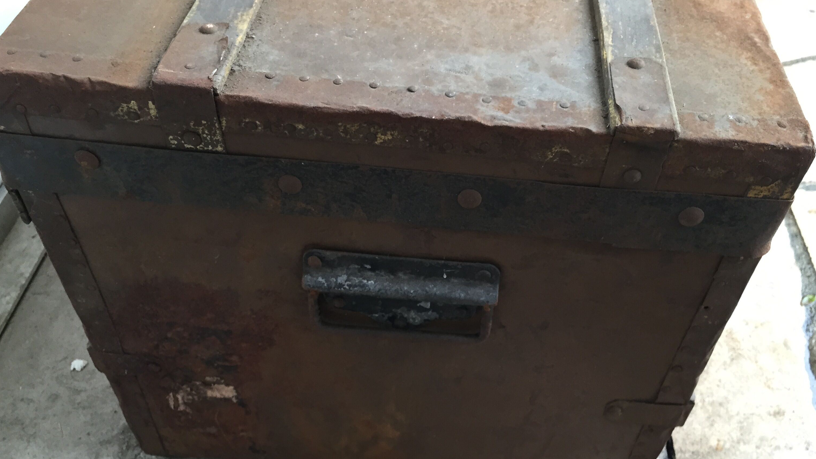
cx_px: 425
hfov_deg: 58.0
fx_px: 736
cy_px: 274
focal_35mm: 34
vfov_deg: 34.5
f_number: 2.2
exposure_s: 1/30
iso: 40
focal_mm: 4.15
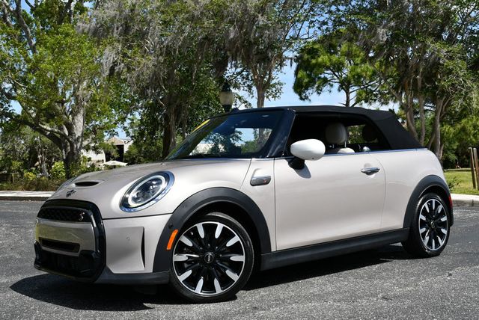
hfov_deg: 44.5
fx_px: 586
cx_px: 240
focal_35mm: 44
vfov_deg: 30.6
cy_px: 160
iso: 100
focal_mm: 22
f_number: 8
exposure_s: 1/320
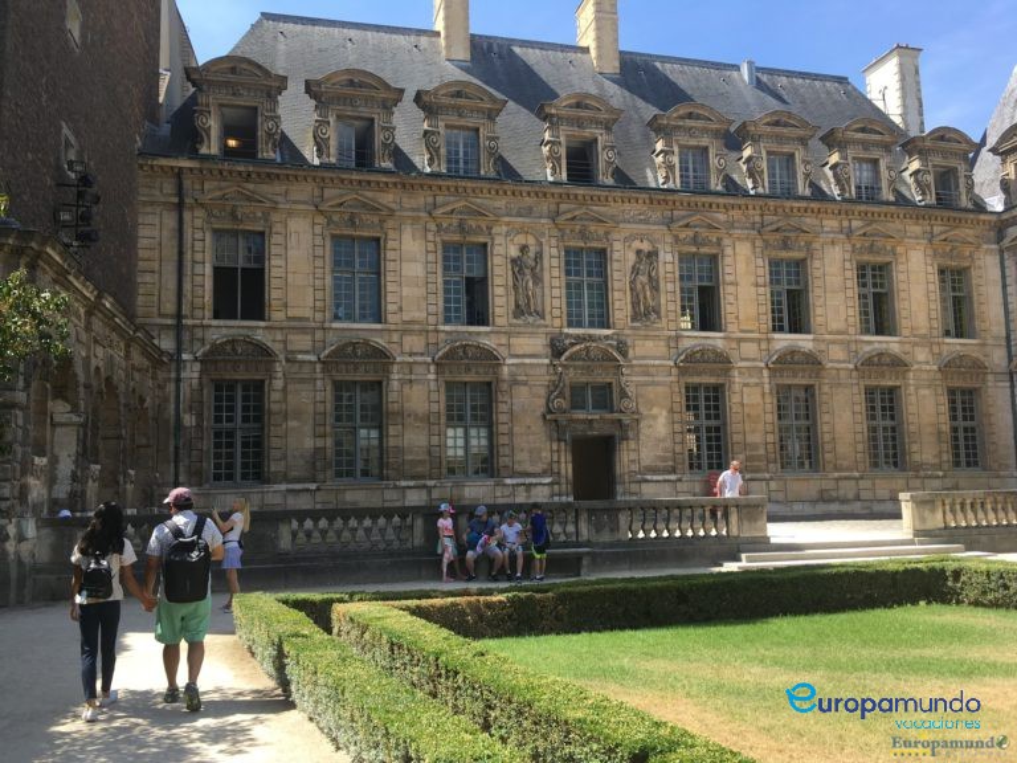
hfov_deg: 61.7
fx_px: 852
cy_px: 382
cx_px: 508
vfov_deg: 48.2
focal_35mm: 29
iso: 25
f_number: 2.2
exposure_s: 1/601
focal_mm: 4.15
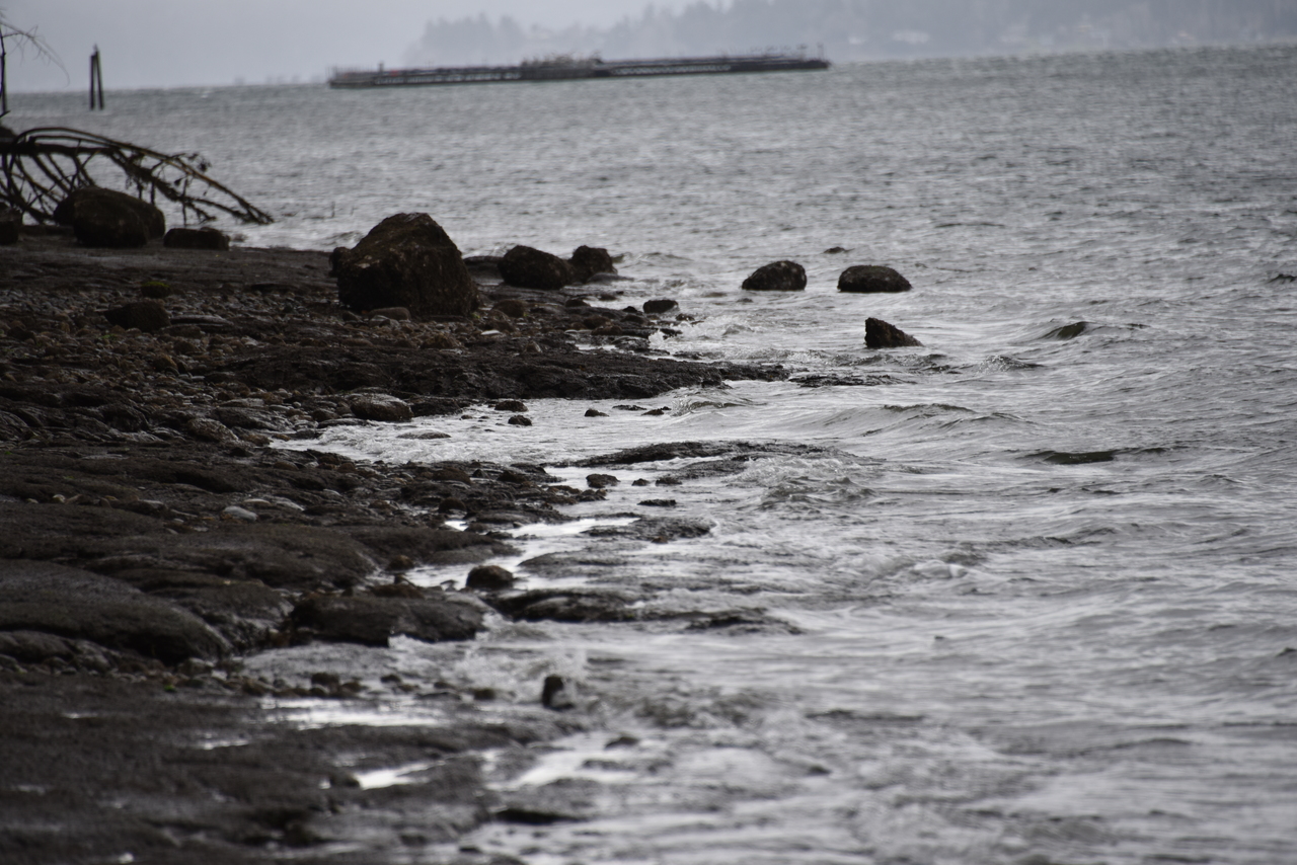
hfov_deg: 6.9
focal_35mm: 300
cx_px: 648
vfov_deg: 4.6
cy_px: 432
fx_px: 10810
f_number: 5.6
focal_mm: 300
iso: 250
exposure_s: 1/640
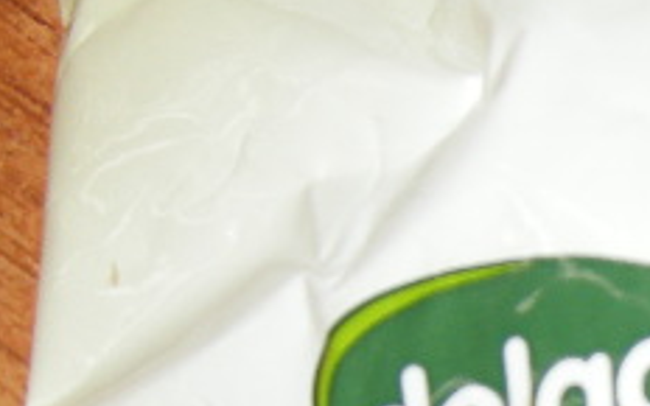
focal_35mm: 164
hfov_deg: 11.9
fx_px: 2905
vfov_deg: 7.9
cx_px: 1107
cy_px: 571
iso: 64
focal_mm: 7.5
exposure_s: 1/30
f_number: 2.7
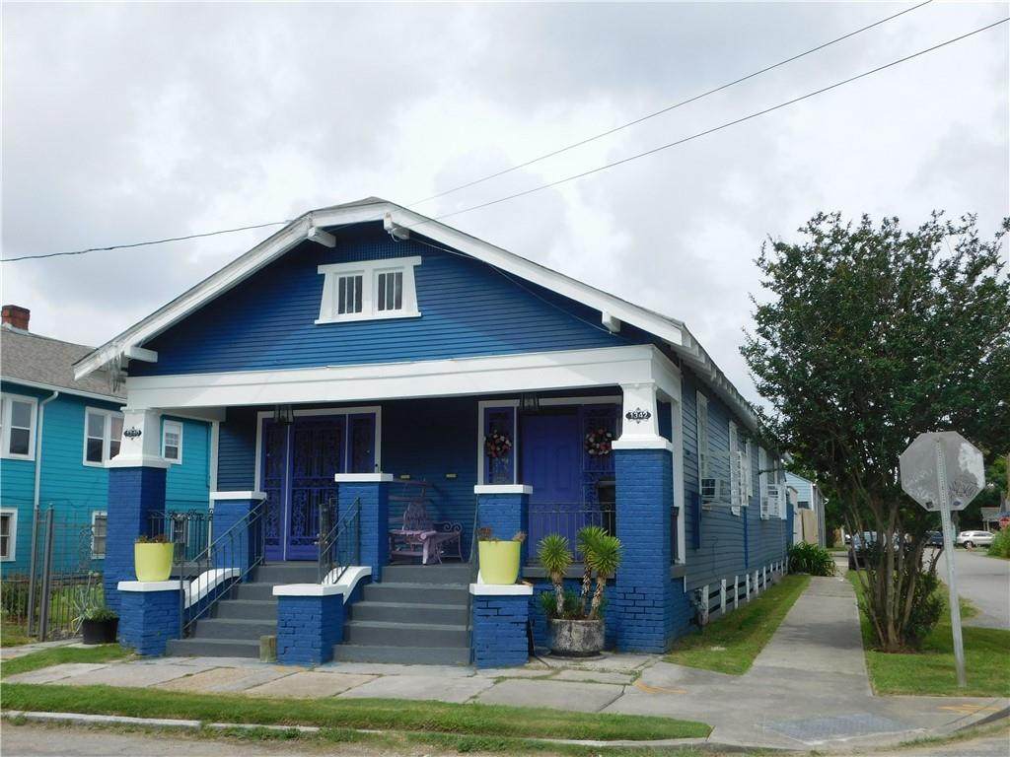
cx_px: 505
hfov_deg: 51.4
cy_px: 378
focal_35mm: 36
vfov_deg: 39.7
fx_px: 1050
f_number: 3.5
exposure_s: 1/1250
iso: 125
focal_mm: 6.3
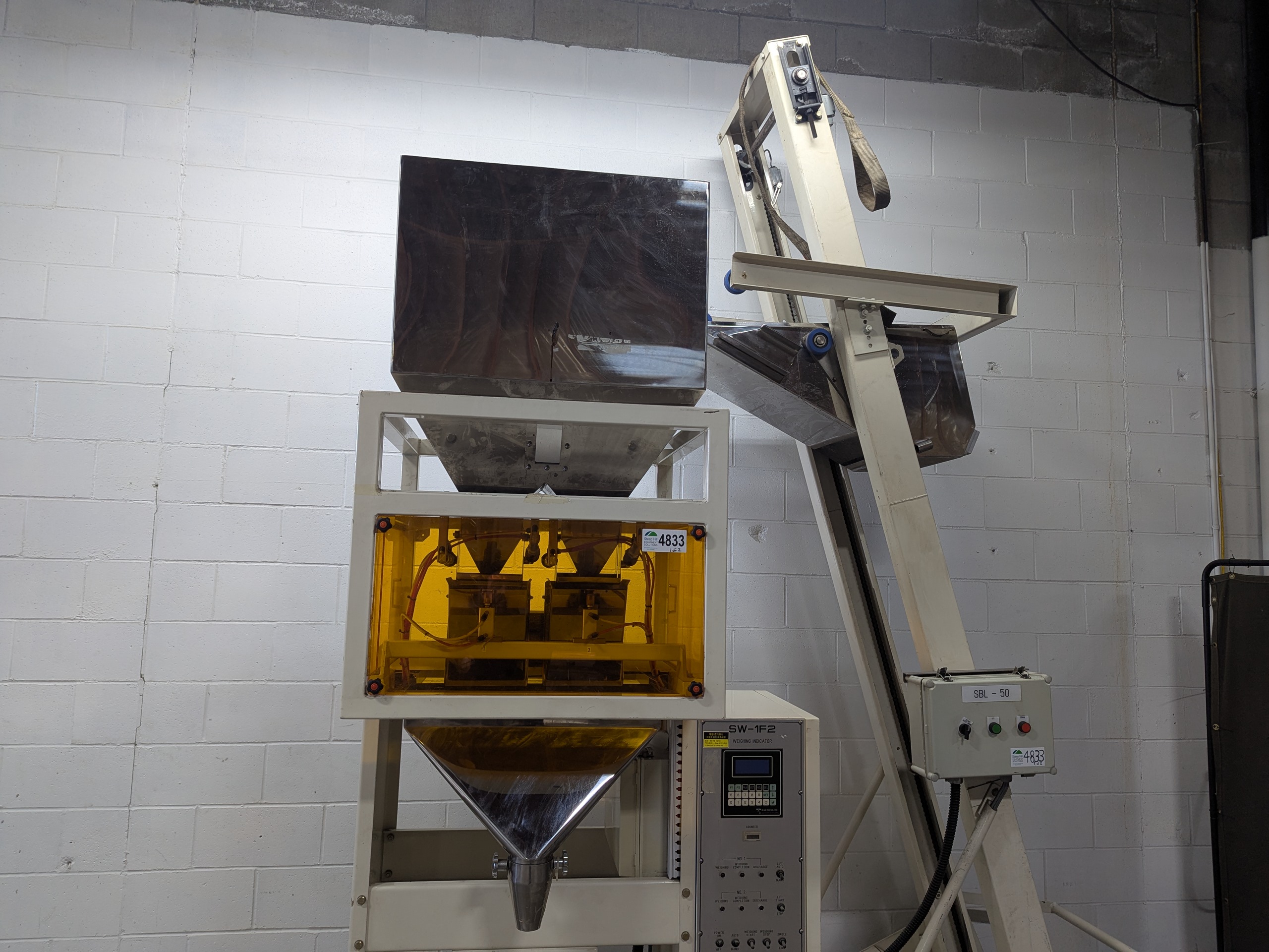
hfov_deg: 71.6
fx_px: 880
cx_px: 634
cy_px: 476
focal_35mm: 24
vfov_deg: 56.8
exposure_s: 1/48.4
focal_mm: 6.81
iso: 63
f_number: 1.85
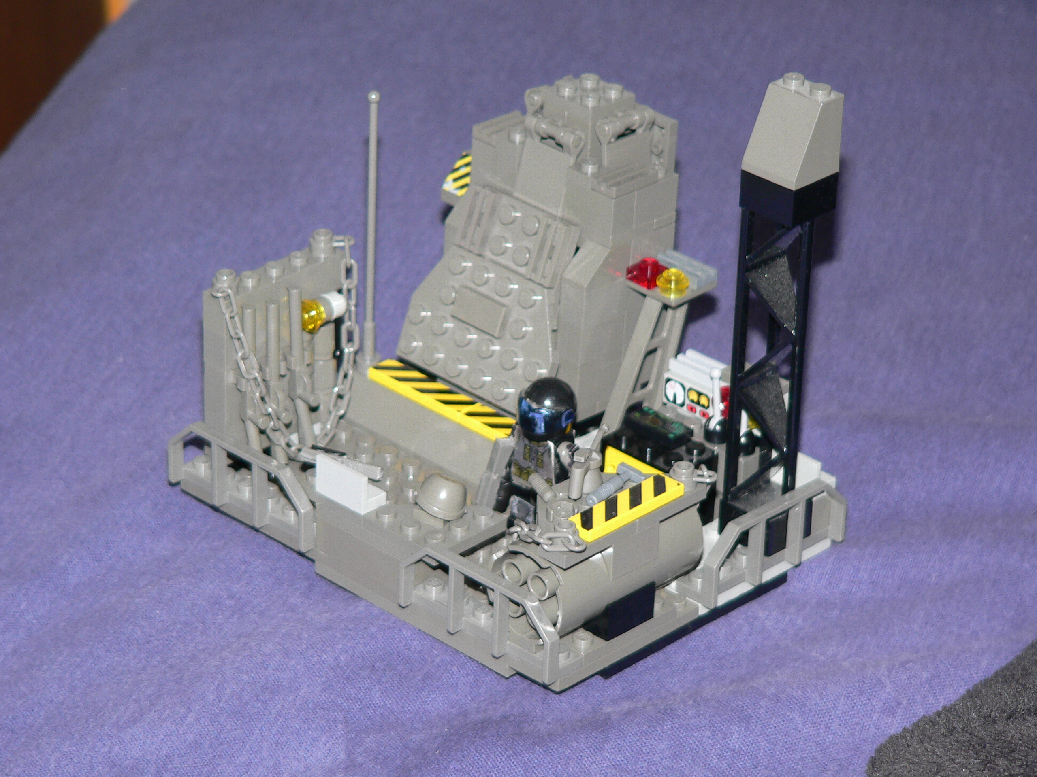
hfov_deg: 14.9
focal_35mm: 132
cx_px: 518
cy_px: 388
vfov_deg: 11.2
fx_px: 3954
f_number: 2.8
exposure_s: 1/60
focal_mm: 21.9
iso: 100
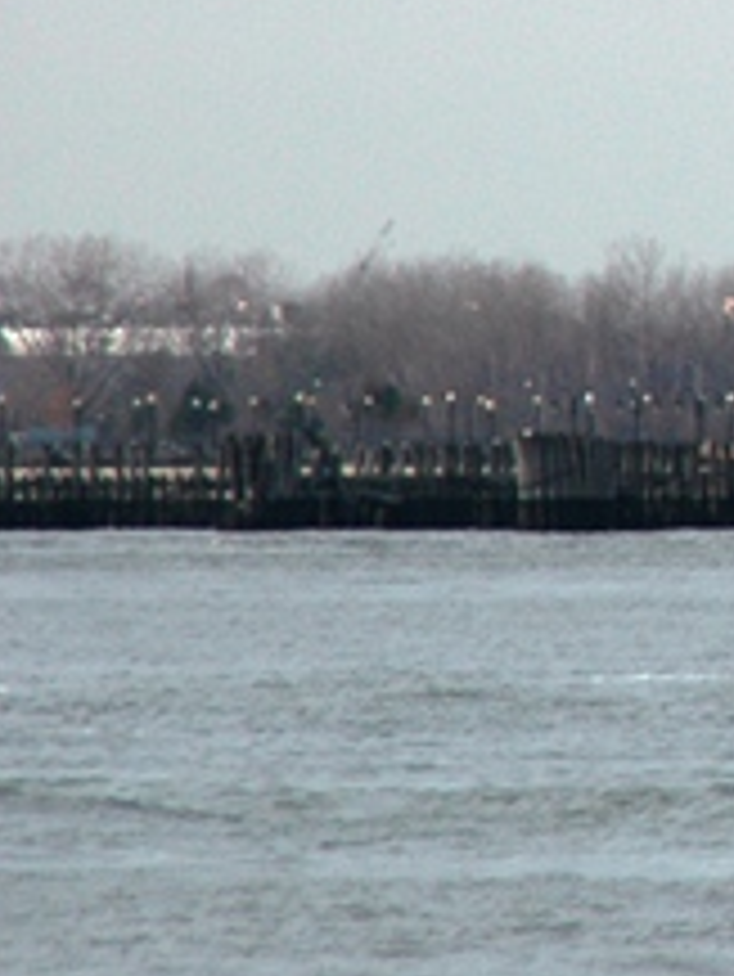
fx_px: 29967
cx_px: 1788
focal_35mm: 1061
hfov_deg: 1.4
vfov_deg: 1.9
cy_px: 54
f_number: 10
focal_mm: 200
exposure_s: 1/500
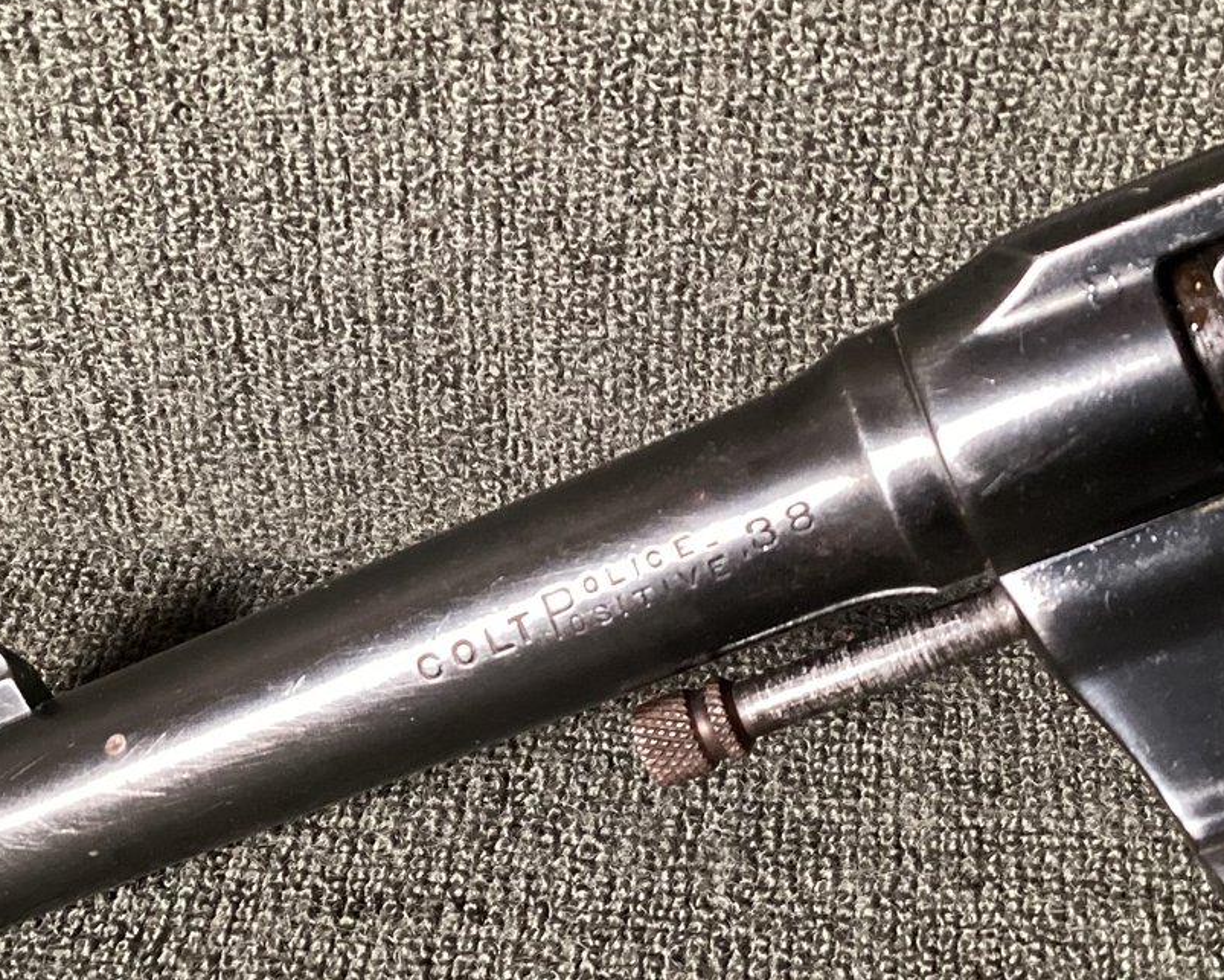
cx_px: 586
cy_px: 481
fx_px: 2066
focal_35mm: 57
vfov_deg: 26.7
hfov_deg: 33.0
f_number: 2.4
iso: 320
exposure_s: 1/40
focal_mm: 3.3
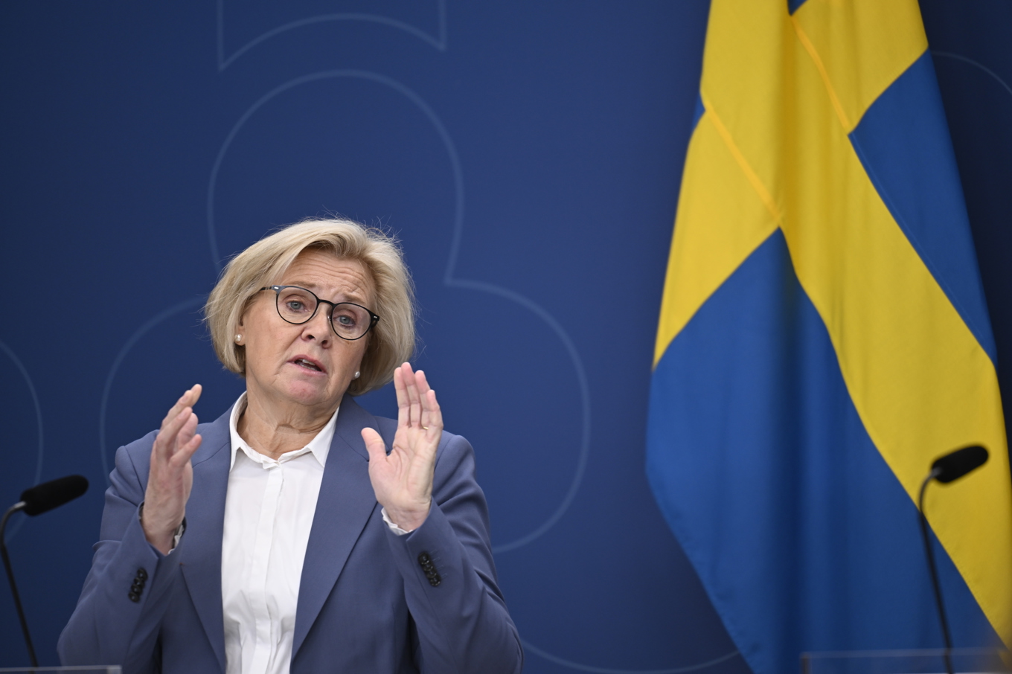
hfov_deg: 10.3
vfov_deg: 6.9
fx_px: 5621
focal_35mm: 200
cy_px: 337
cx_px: 506
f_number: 2.8
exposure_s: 1/200
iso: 640
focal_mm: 200
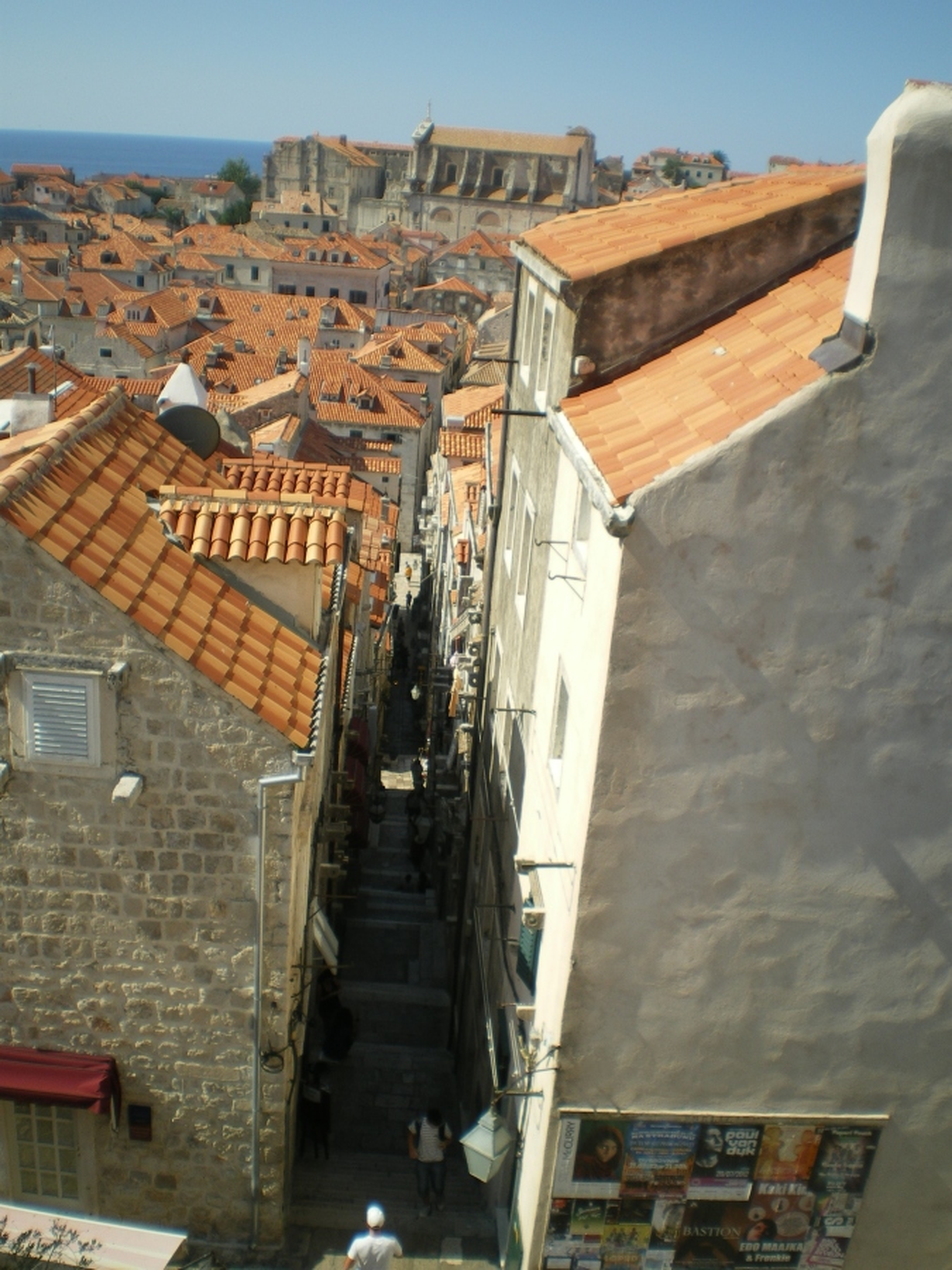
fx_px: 1320
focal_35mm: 36
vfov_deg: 51.4
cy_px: 635
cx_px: 476
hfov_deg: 39.7
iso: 50
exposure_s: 1/400
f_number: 4.6
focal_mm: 6.3
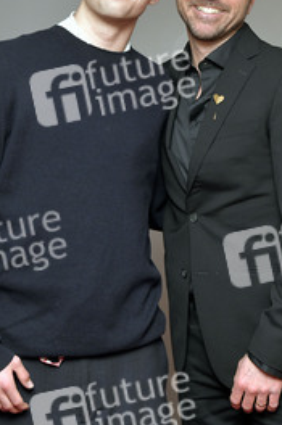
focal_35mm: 88
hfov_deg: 15.5
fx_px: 1038
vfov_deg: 23.1
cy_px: 169
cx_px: 160
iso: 2000
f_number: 5.6
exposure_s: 1/200
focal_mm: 58
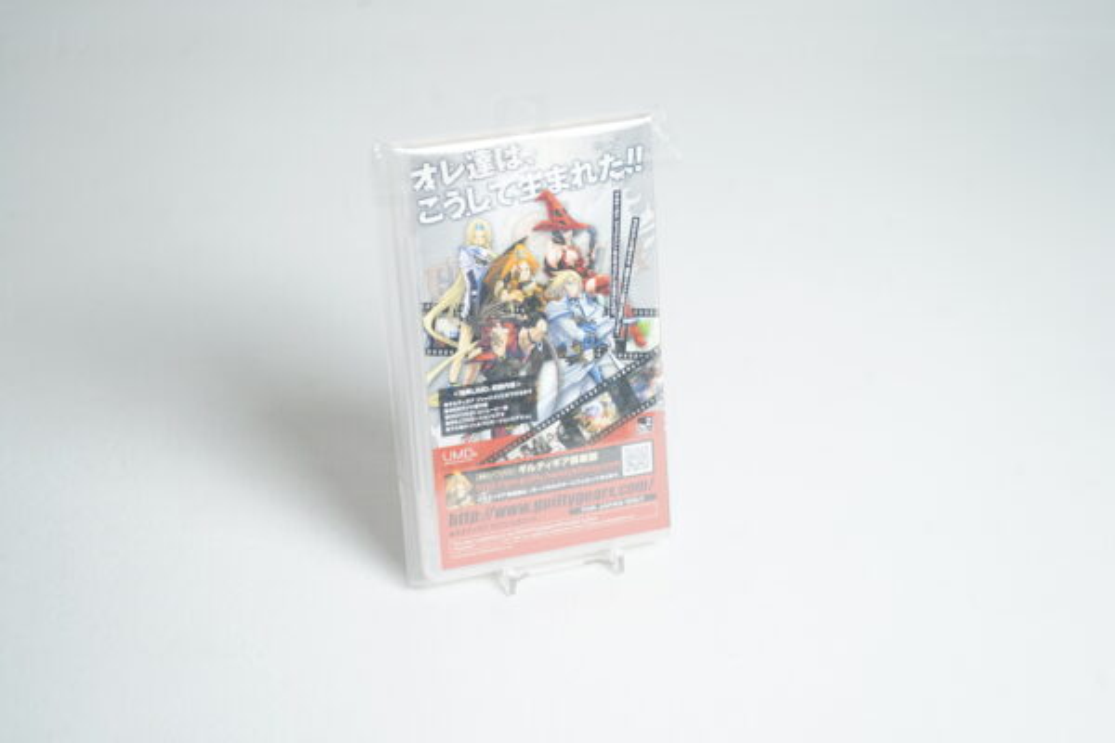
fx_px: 2168
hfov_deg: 28.8
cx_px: 558
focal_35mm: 70
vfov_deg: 19.5
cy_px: 372
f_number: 6.3
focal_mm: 70
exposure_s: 1/60
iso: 640
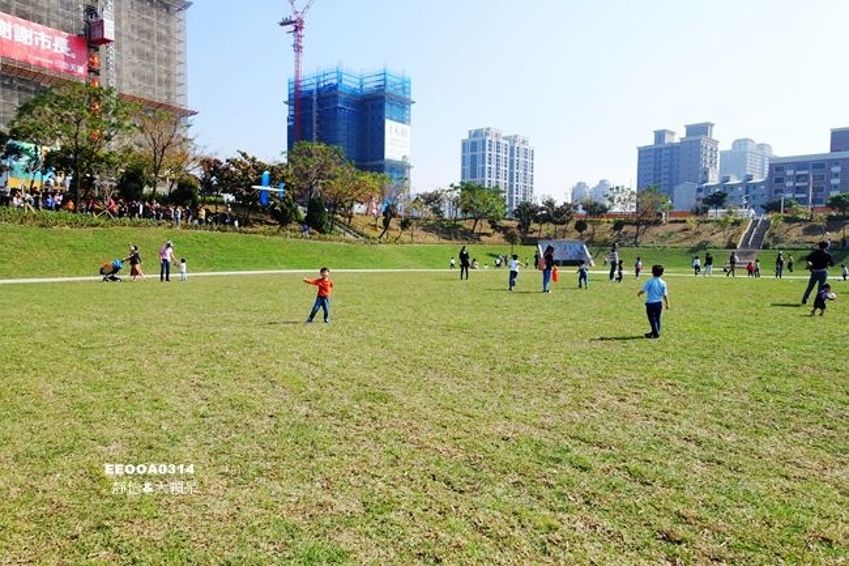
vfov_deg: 53.1
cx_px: 424
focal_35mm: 24
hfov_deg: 73.8
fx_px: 566
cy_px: 283
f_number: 4
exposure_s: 1/100
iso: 125
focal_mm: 8.8
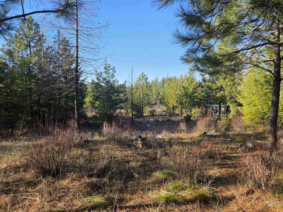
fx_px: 188
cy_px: 106
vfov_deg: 58.9
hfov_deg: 73.9
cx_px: 142
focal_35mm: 23
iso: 80
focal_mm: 6.3
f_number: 1.7
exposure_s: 1/1794
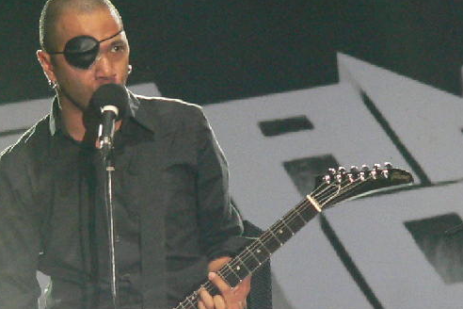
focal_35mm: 275
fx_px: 3537
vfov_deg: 5.0
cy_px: 268
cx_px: 348
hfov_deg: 7.5
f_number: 2.8
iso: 400
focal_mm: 21.1
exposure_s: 1/80
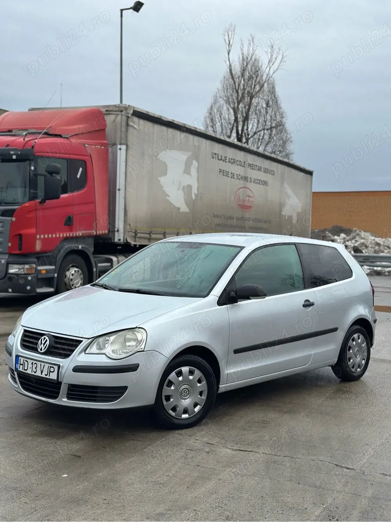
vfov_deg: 39.7
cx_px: 196
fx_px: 723
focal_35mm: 48
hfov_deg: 30.3
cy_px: 261
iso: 100
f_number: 1.78
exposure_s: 1/3472
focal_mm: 6.86
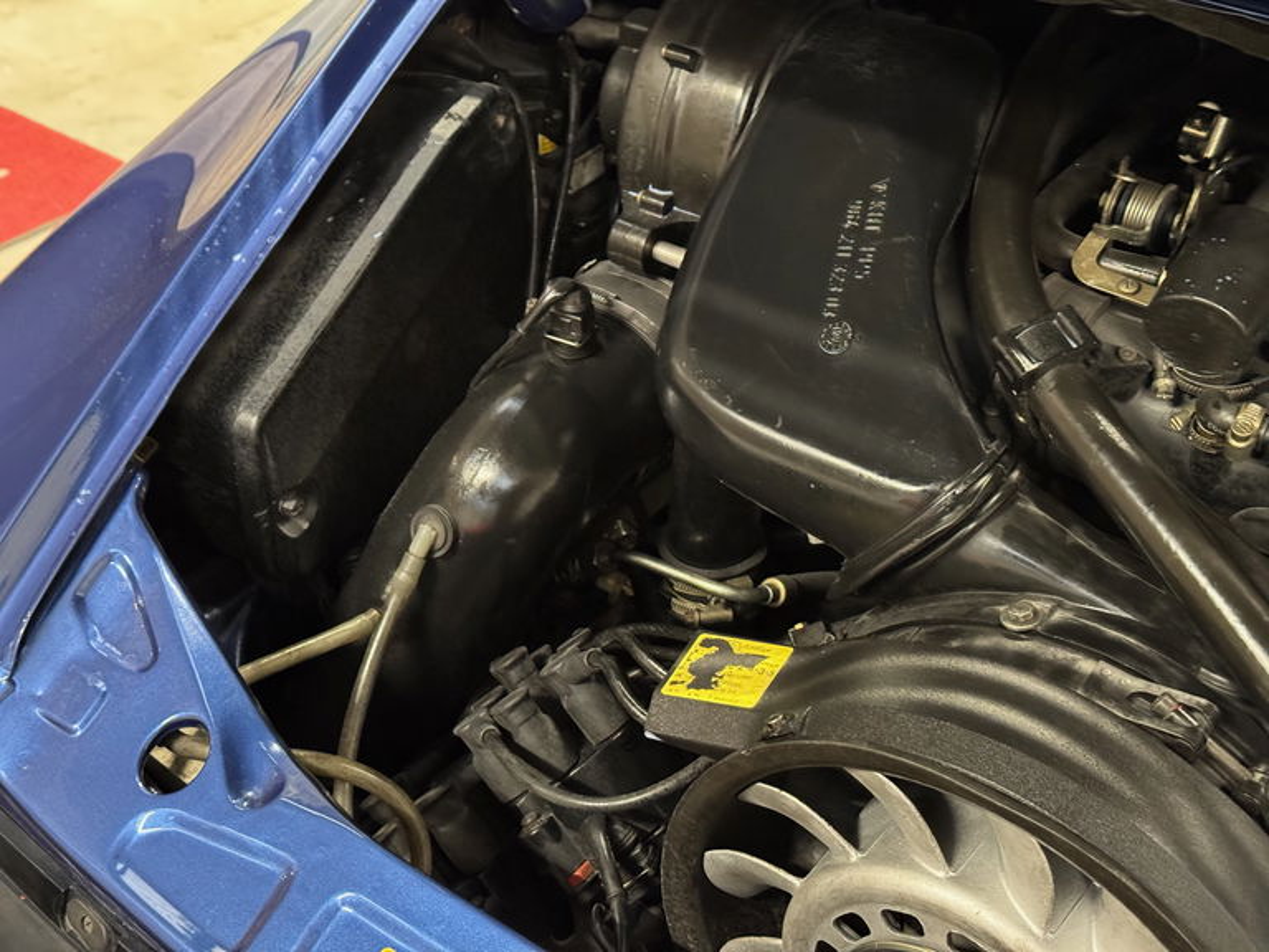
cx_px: 634
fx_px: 1760
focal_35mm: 48
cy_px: 476
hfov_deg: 39.7
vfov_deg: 30.3
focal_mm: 6.76
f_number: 1.78
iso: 640
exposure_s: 1/20
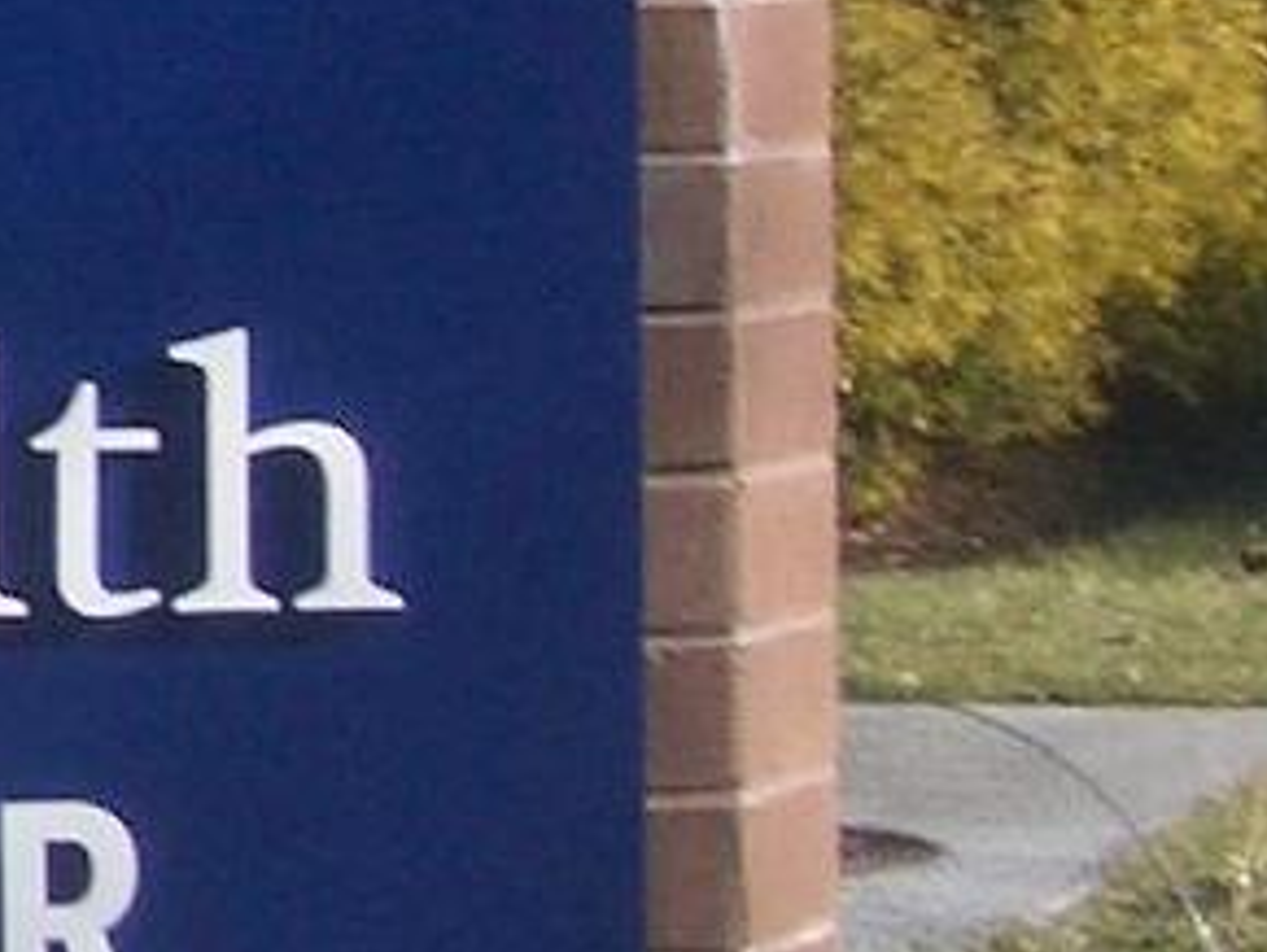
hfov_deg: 7.6
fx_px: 9048
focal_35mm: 247
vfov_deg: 6.0
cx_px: -1485
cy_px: -301
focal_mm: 5.8
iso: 50
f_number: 4.3
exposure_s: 1/320
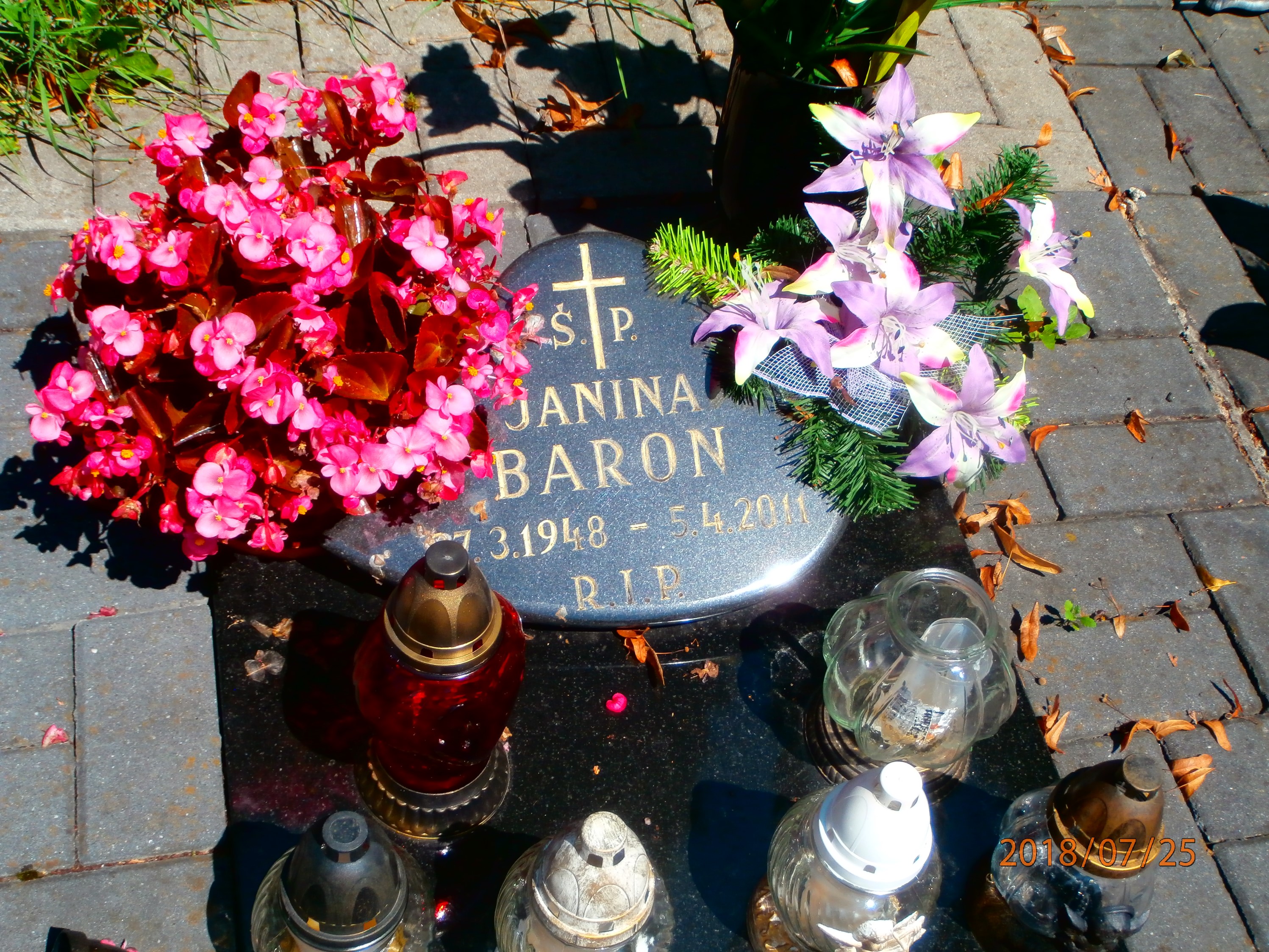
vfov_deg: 30.9
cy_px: 476
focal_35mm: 47
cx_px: 634
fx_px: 1723
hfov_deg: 40.4
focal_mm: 8.29
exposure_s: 1/640
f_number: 4.2
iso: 100
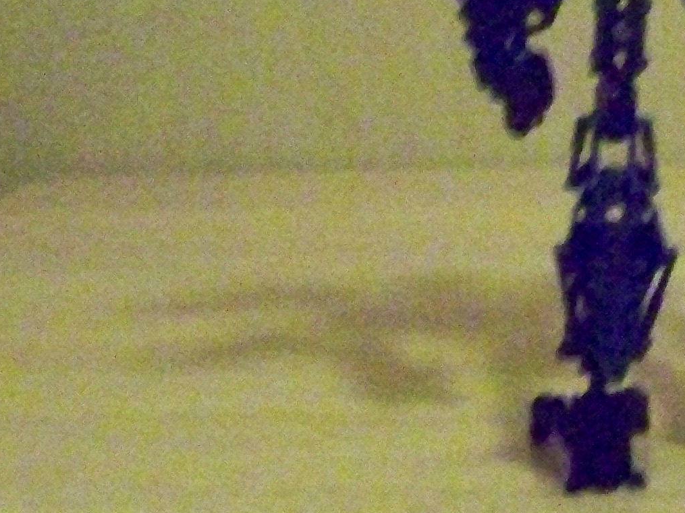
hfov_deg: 16.9
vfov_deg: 12.6
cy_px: -79
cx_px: 624
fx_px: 2275
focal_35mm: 115
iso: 1600
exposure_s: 1/30
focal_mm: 6.3
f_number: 2.8
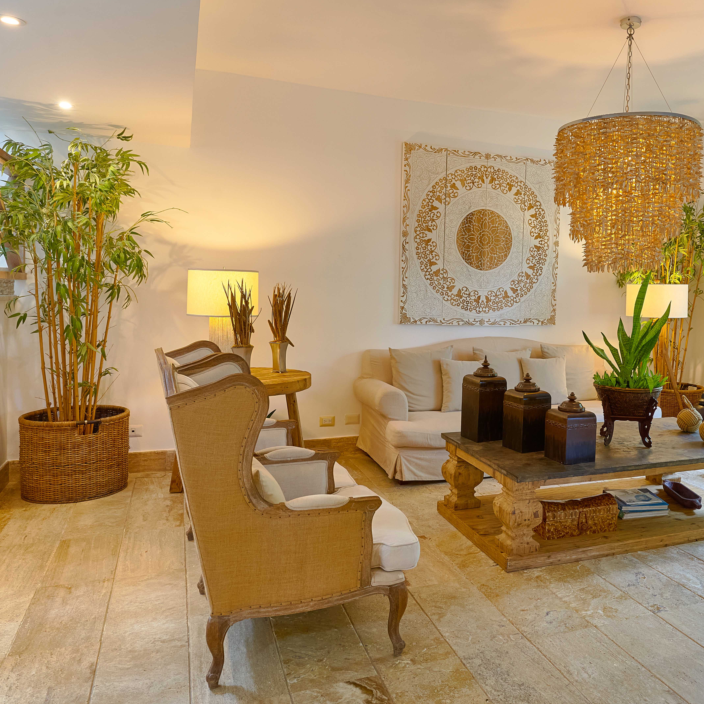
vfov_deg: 53.9
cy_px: 315
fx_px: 690
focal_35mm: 30
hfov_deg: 52.9
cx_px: 472
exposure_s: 1/5
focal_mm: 19
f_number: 9
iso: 640
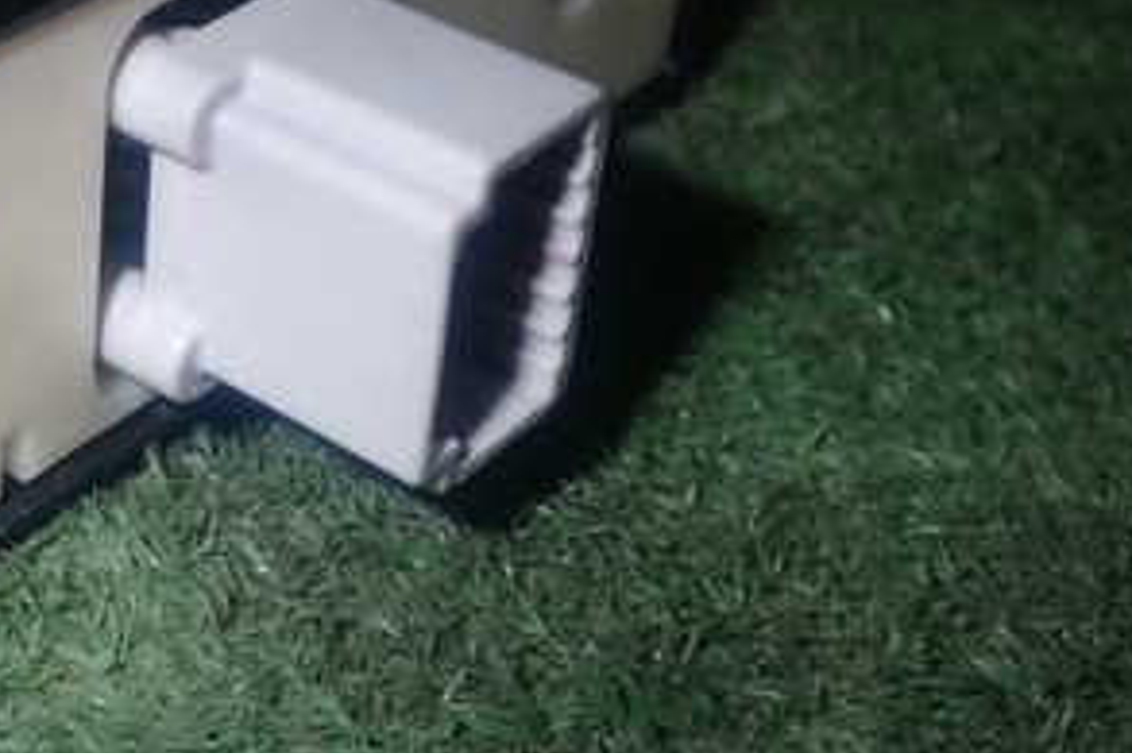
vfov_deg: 16.7
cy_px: 174
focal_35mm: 81
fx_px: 2545
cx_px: 58
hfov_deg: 24.2
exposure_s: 1/40
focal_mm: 6.83
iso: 200
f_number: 8
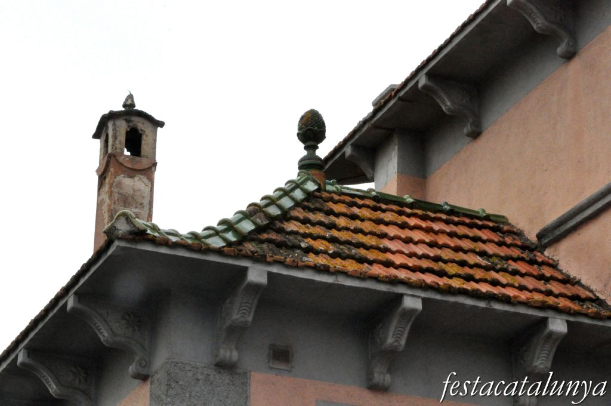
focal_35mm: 105
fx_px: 1780
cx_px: 306
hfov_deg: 19.5
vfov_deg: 13.0
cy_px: 203
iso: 3200
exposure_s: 1/200
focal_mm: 70
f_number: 32
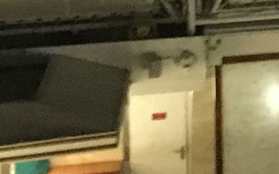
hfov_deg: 8.4
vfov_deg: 5.3
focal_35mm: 233
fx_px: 1771
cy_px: -375
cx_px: 639
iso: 400
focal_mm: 4.15
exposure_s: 1/15
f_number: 2.2
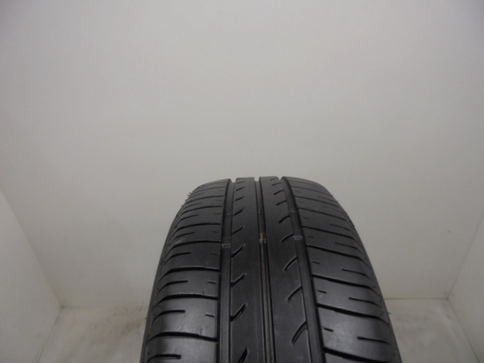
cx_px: 242
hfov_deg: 67.3
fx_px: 364
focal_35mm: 26
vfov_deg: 53.1
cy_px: 182
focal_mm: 4.6
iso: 100
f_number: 3.5
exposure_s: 1/30
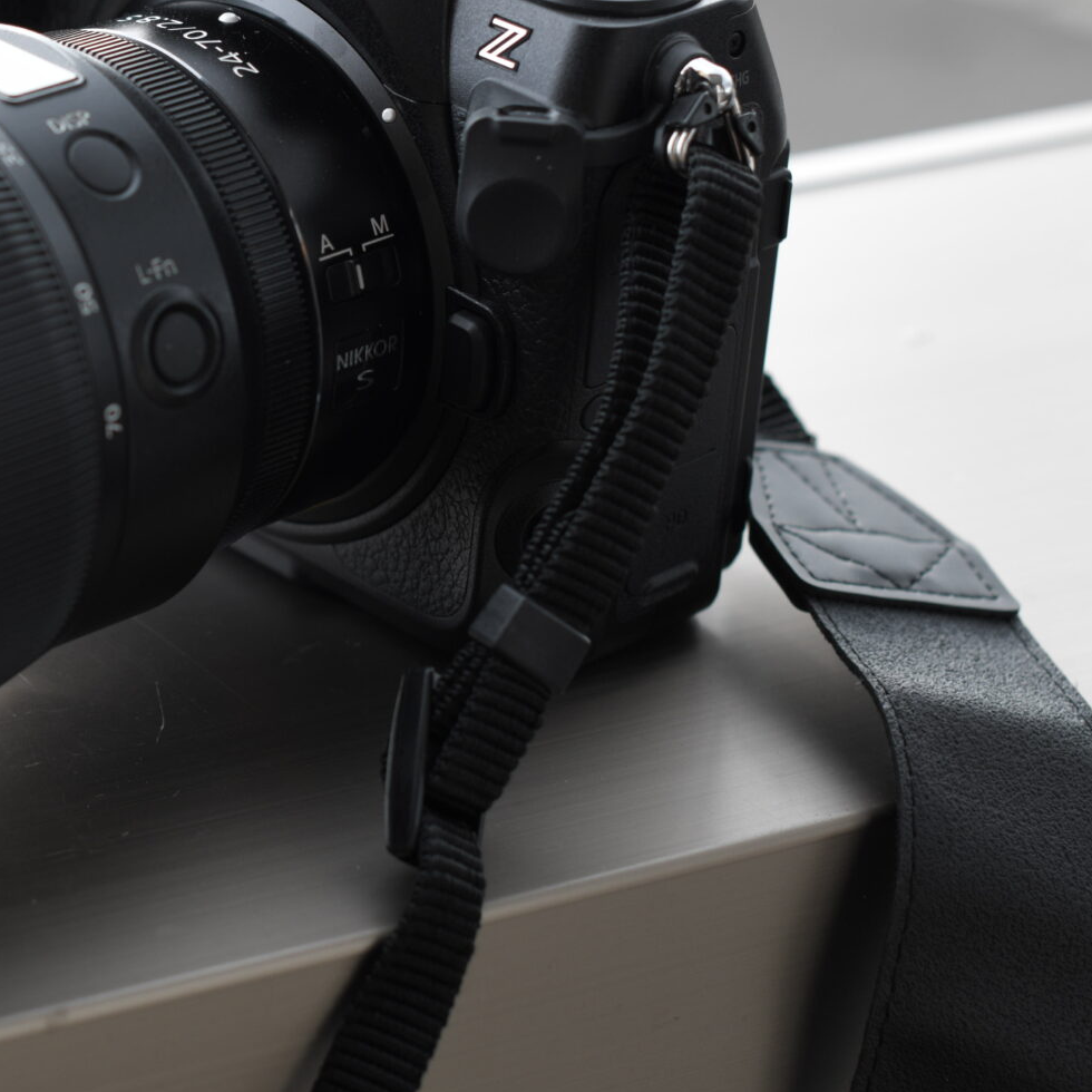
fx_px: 3962
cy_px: 281
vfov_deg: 15.6
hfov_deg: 15.4
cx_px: -41
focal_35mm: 111
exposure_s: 1/100
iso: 100
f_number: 4.5
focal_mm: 50
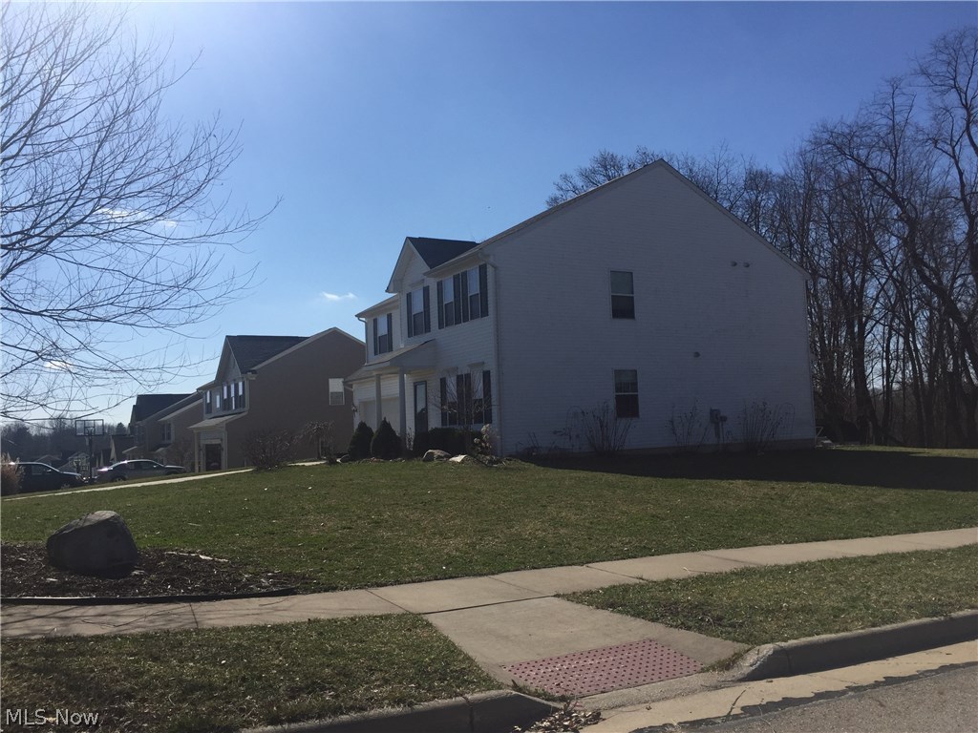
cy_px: 366
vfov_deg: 48.2
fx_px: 819
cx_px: 489
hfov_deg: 61.7
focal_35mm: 29
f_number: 2.2
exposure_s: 1/3968
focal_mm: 4.15
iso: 32
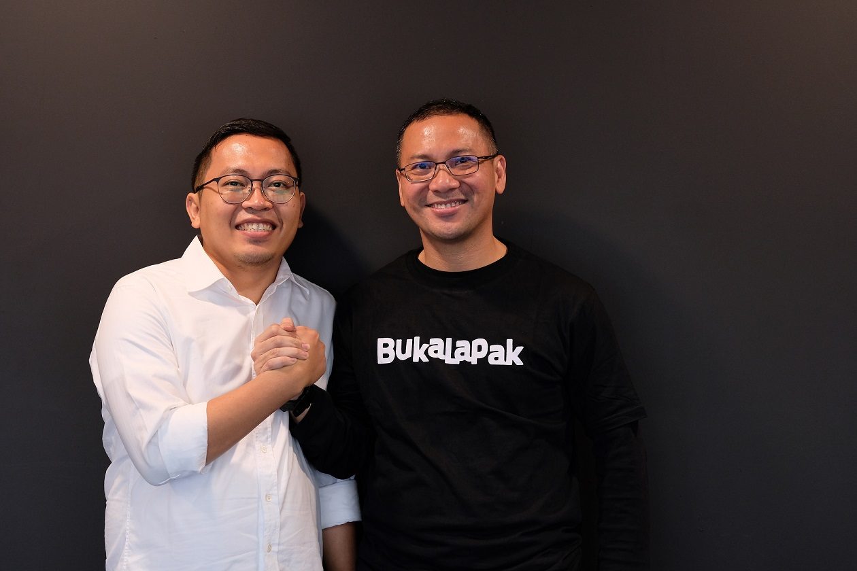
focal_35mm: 84
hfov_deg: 24.2
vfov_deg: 16.3
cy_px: 286
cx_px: 428
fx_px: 2000
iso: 1000
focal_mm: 56
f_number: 2.8
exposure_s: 1/125
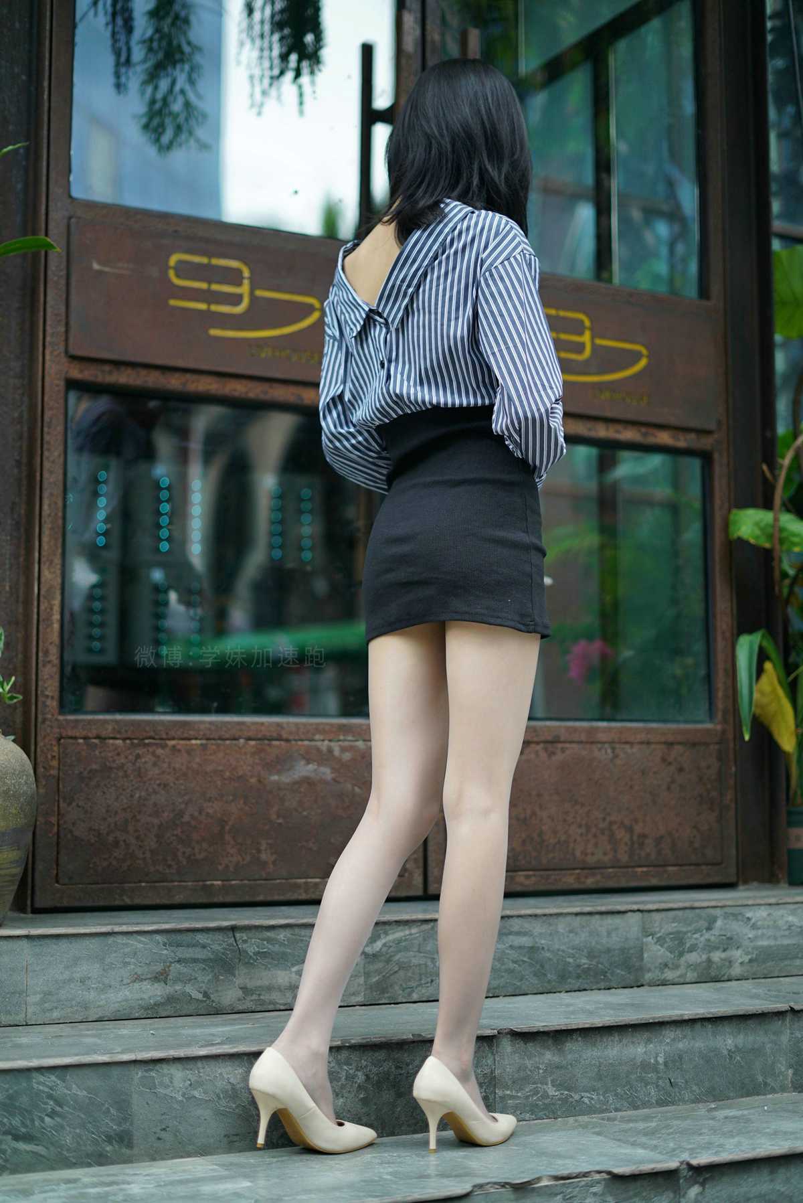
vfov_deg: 39.6
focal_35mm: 50
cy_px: 602
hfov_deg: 27.0
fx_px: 1671
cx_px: 402
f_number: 1.8
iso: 160
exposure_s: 1/160
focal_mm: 50
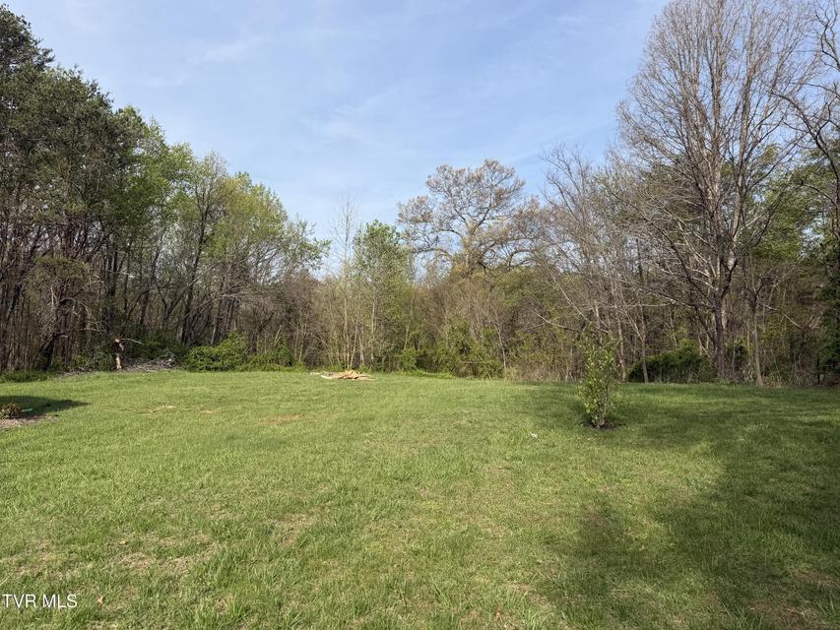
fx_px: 582
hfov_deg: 71.6
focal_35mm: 24
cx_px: 420
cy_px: 315
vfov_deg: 56.8
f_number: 1.78
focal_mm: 6.76
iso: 80
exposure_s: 1/4167
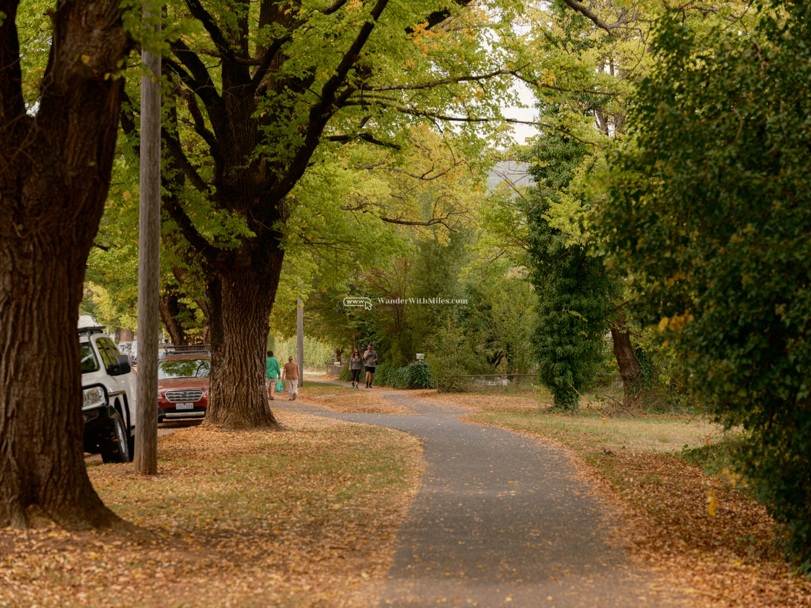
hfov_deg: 22.5
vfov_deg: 17.0
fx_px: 2038
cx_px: 406
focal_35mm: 87
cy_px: 304
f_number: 4.5
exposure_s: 1/200
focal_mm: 110
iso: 500
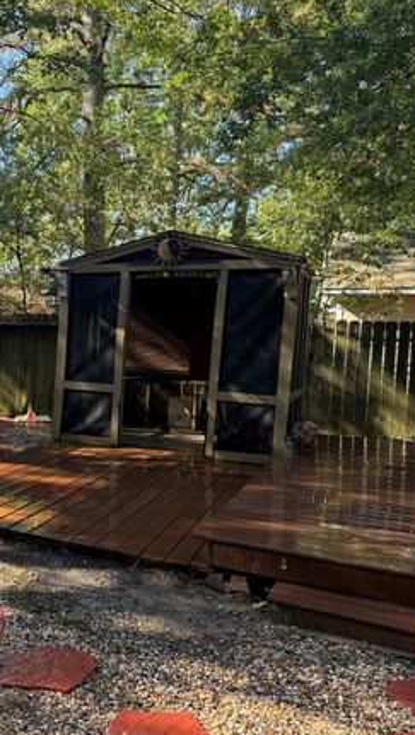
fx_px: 703
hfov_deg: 29.0
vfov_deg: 55.3
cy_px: 364
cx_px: -67
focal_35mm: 36
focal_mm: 6.76
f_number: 1.78
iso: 100
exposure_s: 1/351
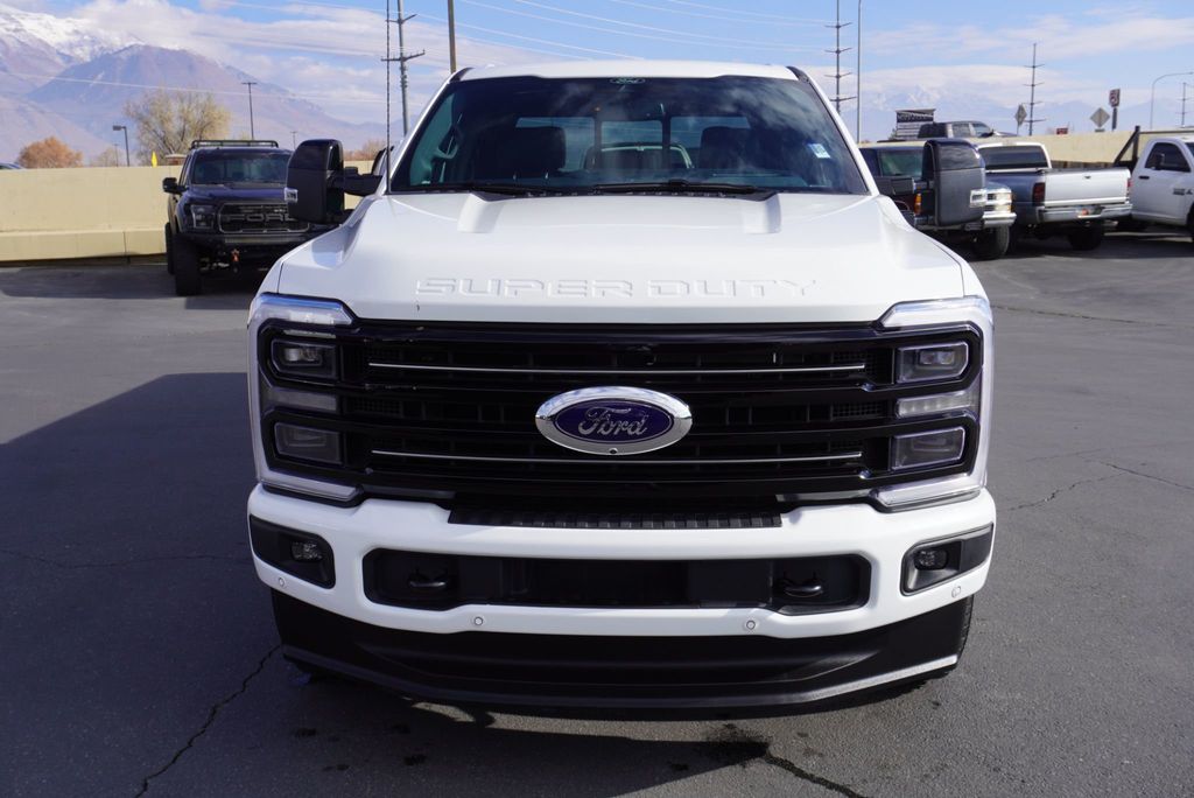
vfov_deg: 38.4
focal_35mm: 34
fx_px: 1145
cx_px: 597
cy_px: 399
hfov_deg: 55.1
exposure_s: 1/250
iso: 100
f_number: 8
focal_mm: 23
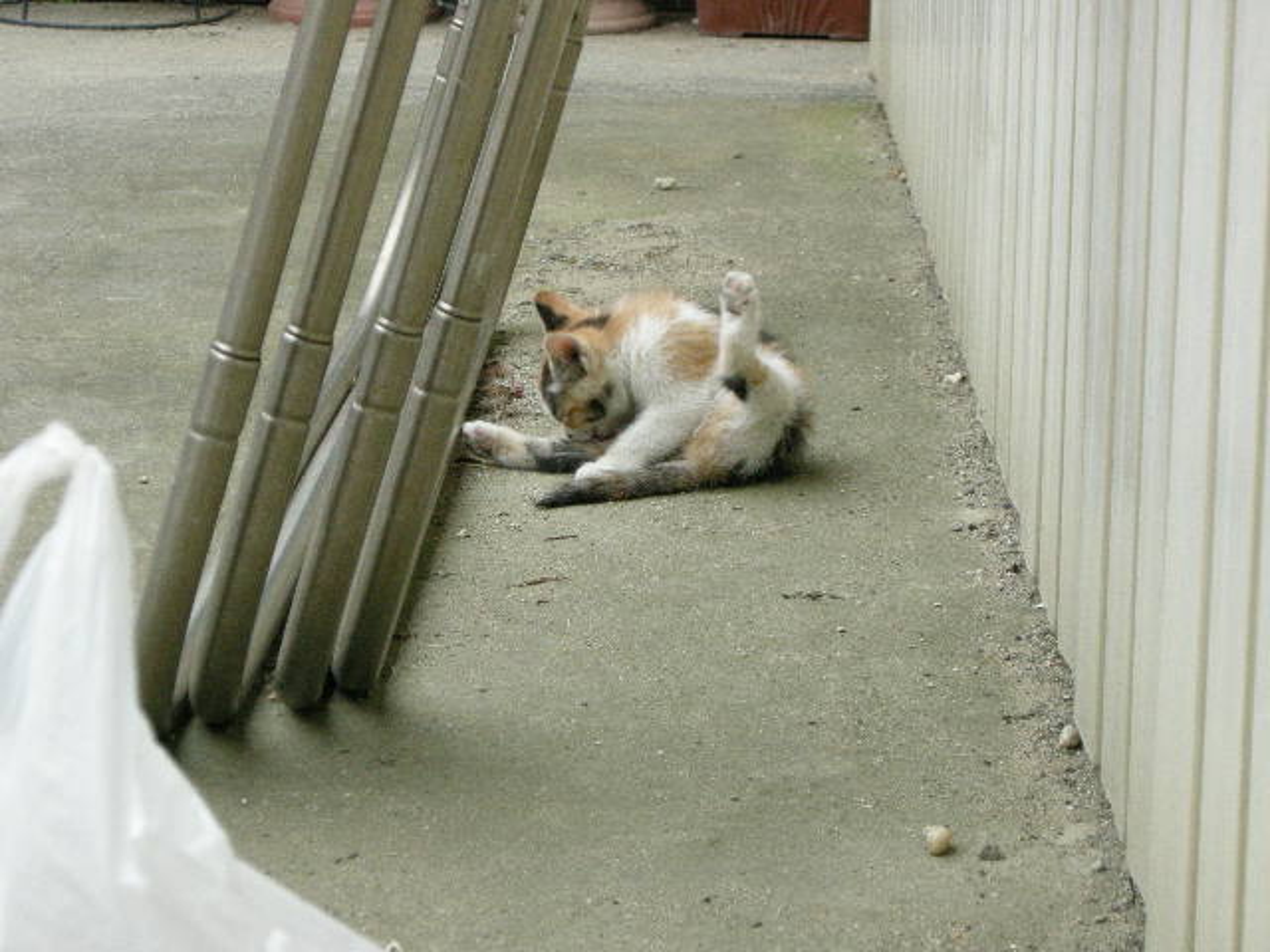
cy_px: 476
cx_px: 635
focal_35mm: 117
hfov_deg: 16.8
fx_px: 4293
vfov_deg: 12.7
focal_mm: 24.5
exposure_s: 1/53.7
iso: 392
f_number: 5.1
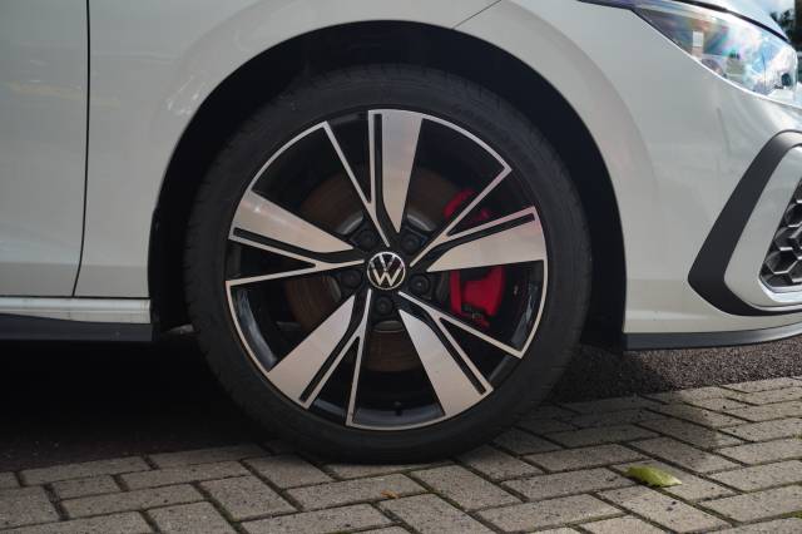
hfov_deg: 41.1
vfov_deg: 28.0
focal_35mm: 48
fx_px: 1069
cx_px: 401
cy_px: 267
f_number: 5
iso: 100
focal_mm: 32
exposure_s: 1/250
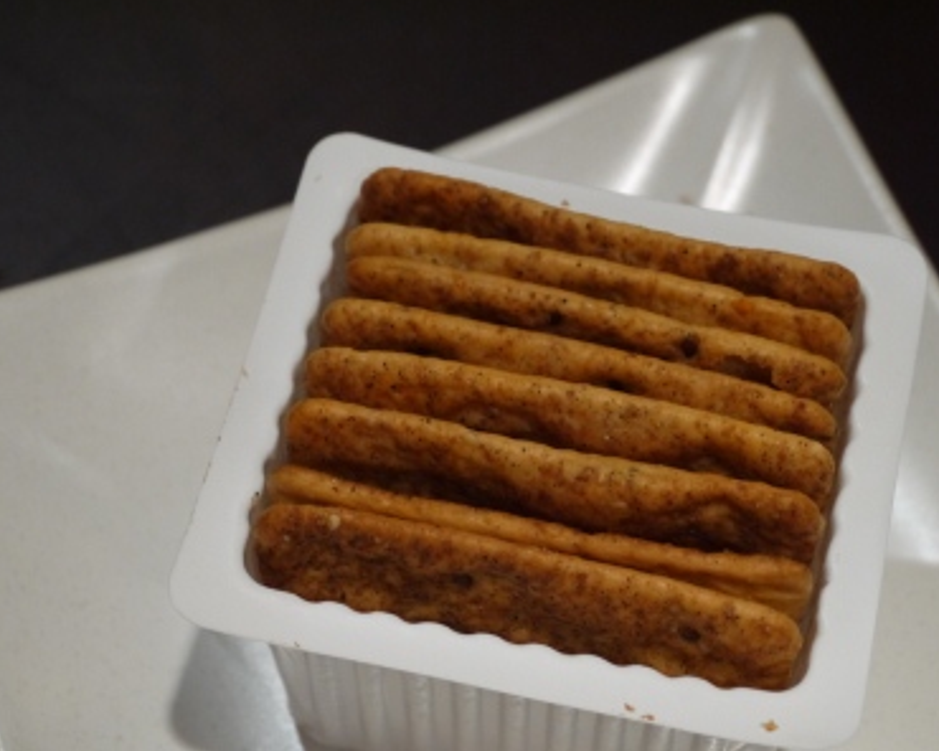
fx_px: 2168
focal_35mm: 78
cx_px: 528
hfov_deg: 24.4
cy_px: 386
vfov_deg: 19.7
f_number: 5.6
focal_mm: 33
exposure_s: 1/60
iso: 800
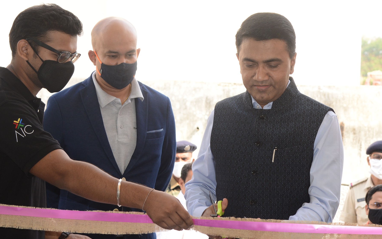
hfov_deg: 19.8
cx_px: 248
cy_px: 171
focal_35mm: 105
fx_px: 1093
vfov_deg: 12.4
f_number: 5.6
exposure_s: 1/200
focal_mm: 50
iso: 320
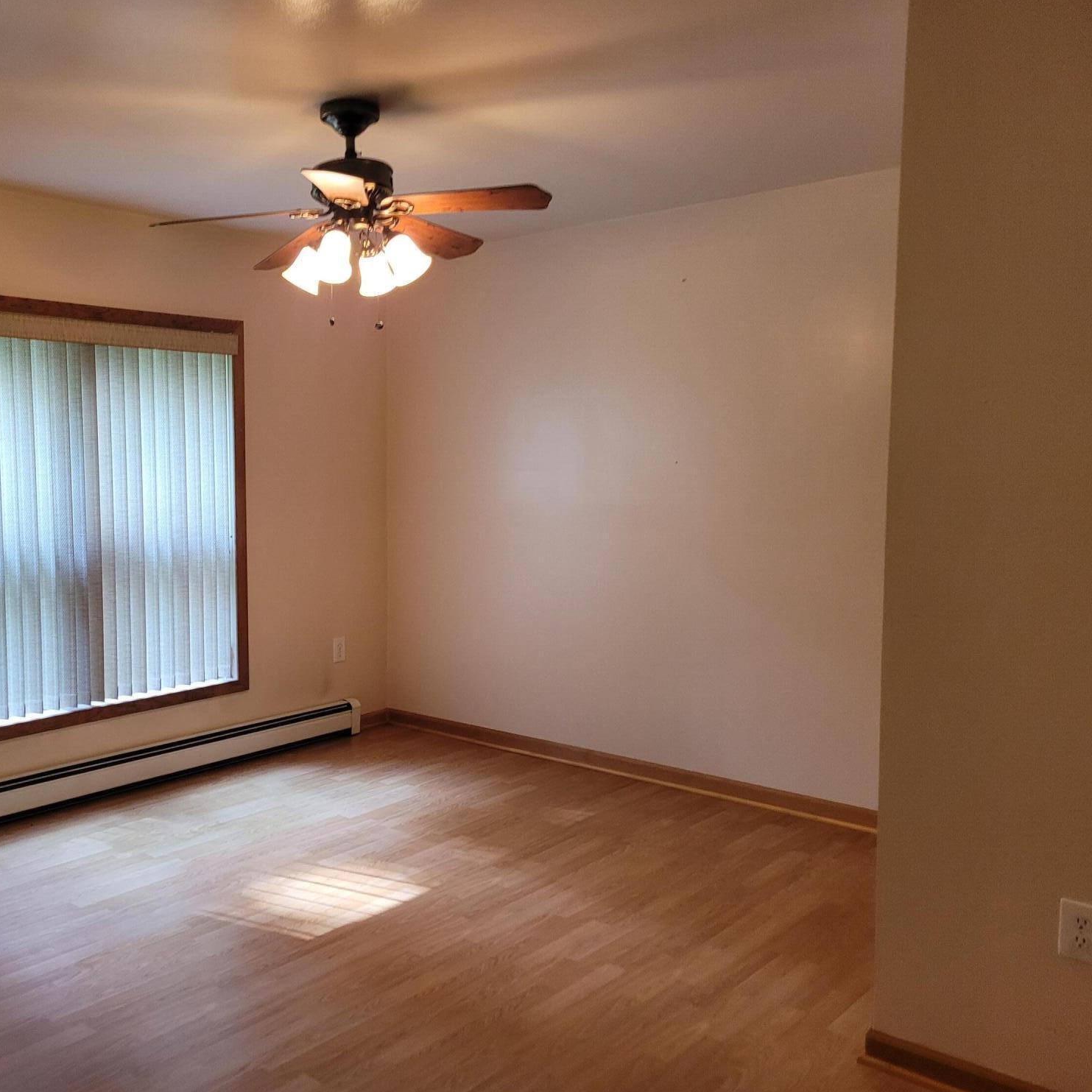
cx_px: 391
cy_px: 549
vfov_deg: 52.5
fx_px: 1106
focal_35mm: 31
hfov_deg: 51.8
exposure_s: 1/120
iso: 320
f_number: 1.8
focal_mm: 5.4
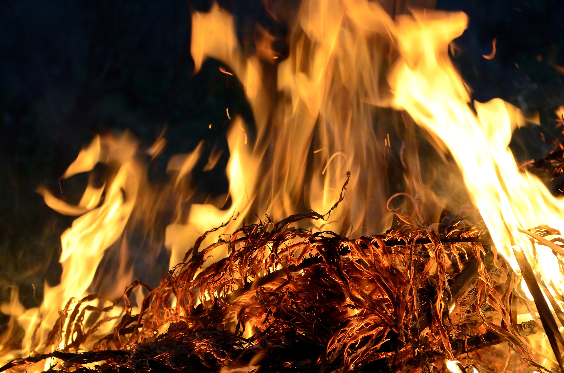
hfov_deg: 27.0
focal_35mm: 75
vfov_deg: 18.1
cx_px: 282
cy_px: 186
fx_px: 1172
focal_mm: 50
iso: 400
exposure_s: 1/100
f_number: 5.6
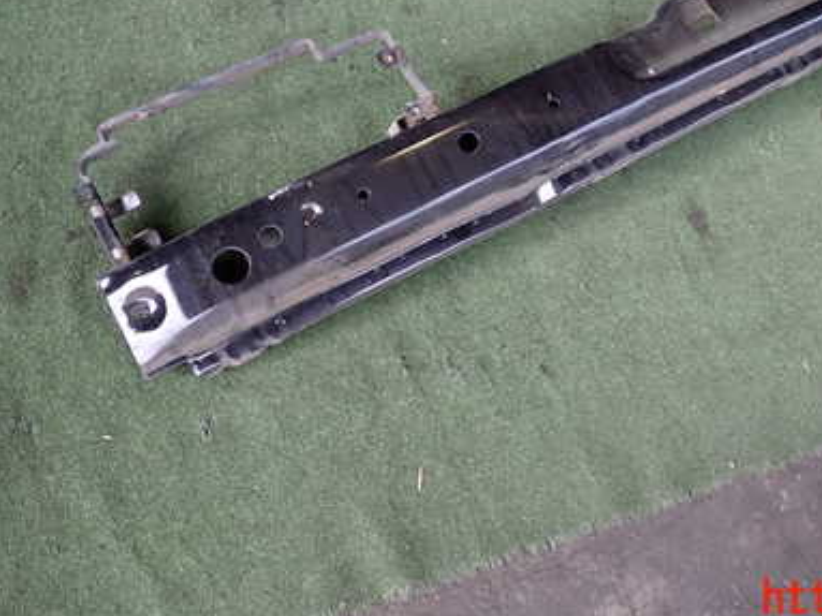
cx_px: 603
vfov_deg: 30.3
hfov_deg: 39.5
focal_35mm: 47
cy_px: 144
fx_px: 1116
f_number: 2.3
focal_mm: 5.4
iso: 125
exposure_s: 1/125
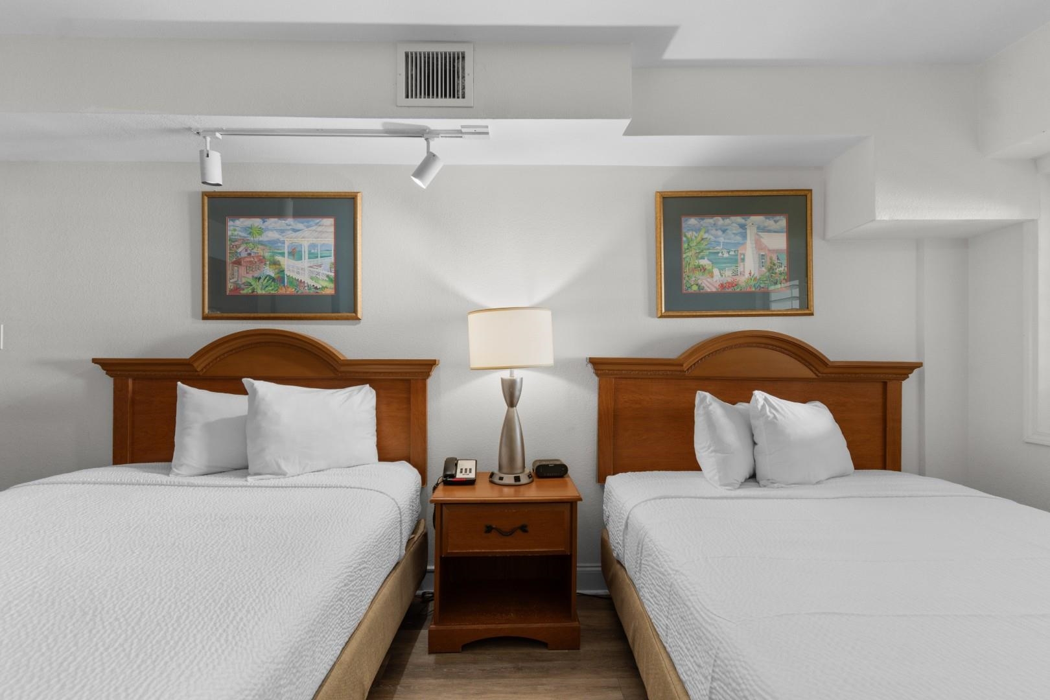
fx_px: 437
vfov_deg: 77.3
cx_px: 525
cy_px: 350
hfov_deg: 100.4
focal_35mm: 15
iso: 100
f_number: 4.5
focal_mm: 10
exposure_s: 1/6
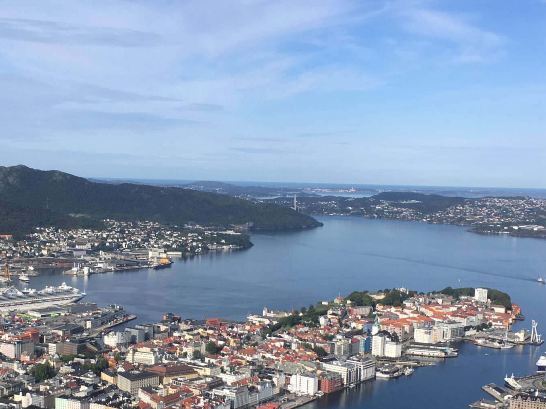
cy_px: 295
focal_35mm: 55
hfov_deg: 34.8
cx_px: 208
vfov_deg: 26.3
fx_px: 867
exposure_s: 1/1538
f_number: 2.2
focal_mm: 4.15
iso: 25
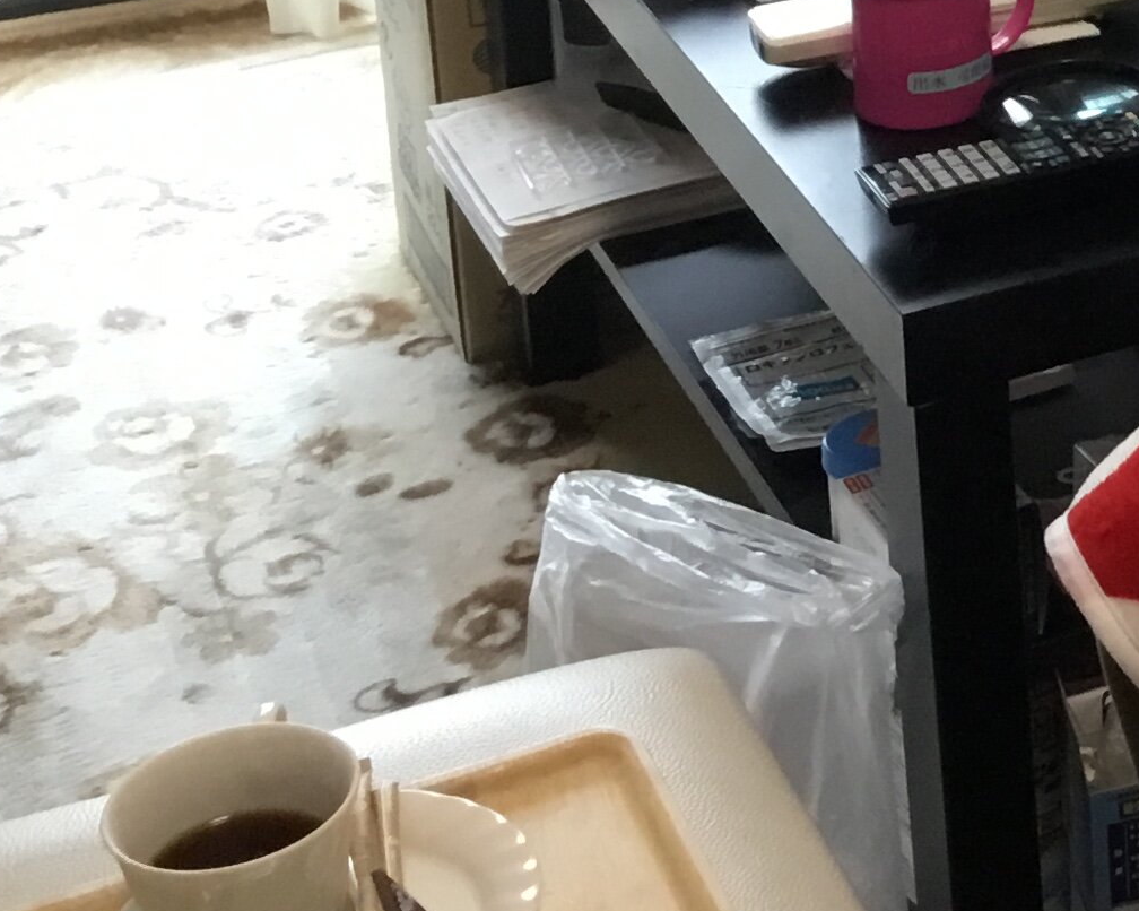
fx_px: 3303
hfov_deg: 17.9
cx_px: 1594
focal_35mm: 98
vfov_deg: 14.8
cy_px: -347
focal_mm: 3.3
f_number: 2.4
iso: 100
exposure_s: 1/30
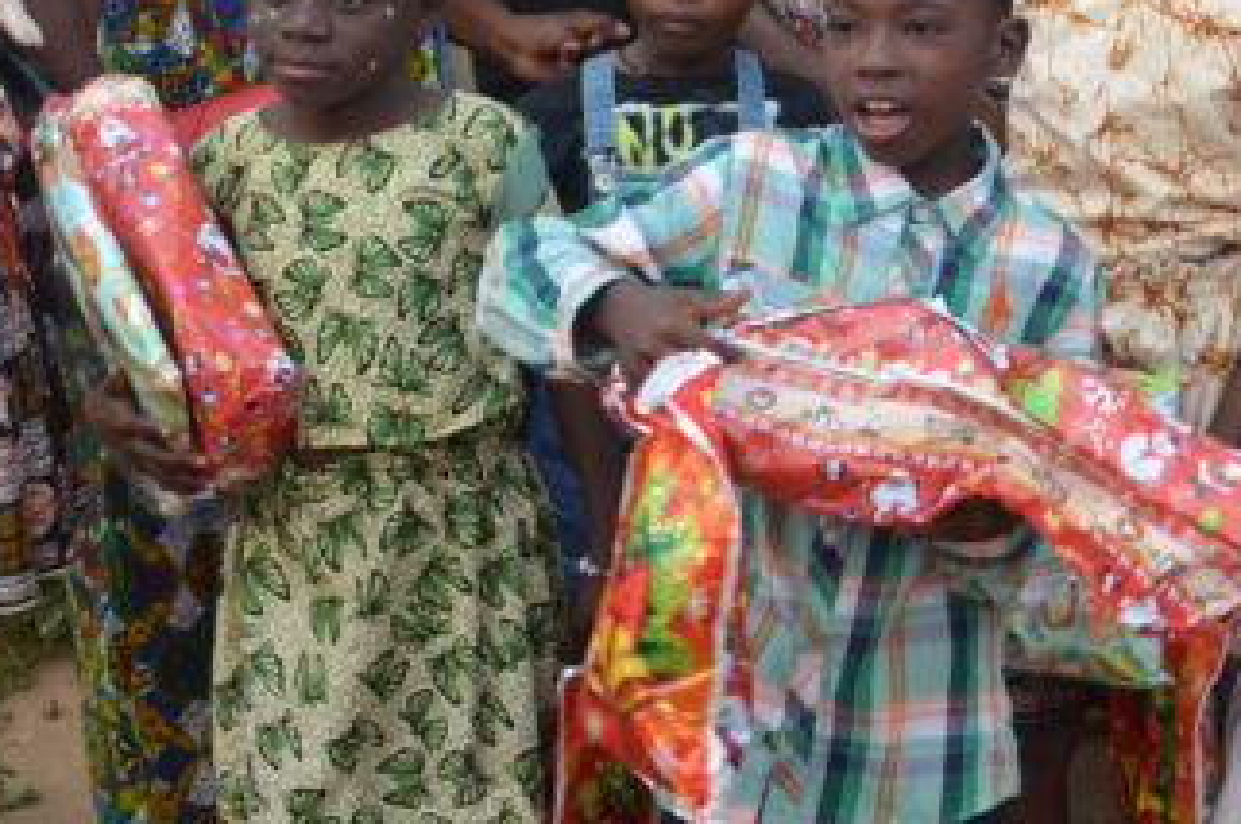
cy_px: -48
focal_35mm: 86
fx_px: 2960
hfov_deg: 23.1
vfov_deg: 15.5
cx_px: 1121
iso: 250
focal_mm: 24
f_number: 5.6
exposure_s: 1/125
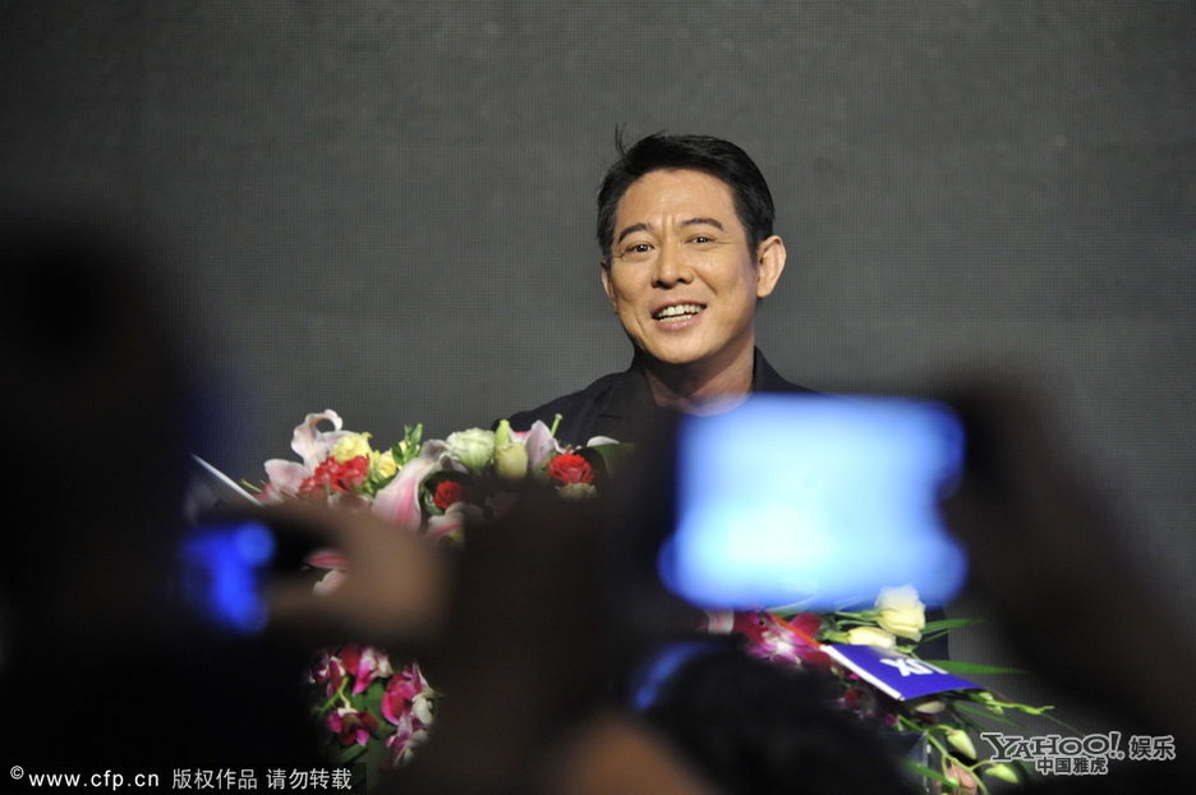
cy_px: 398
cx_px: 598
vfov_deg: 7.0
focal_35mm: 195
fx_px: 6471
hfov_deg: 10.6
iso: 2500
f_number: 5.3
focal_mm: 195
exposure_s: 1/250
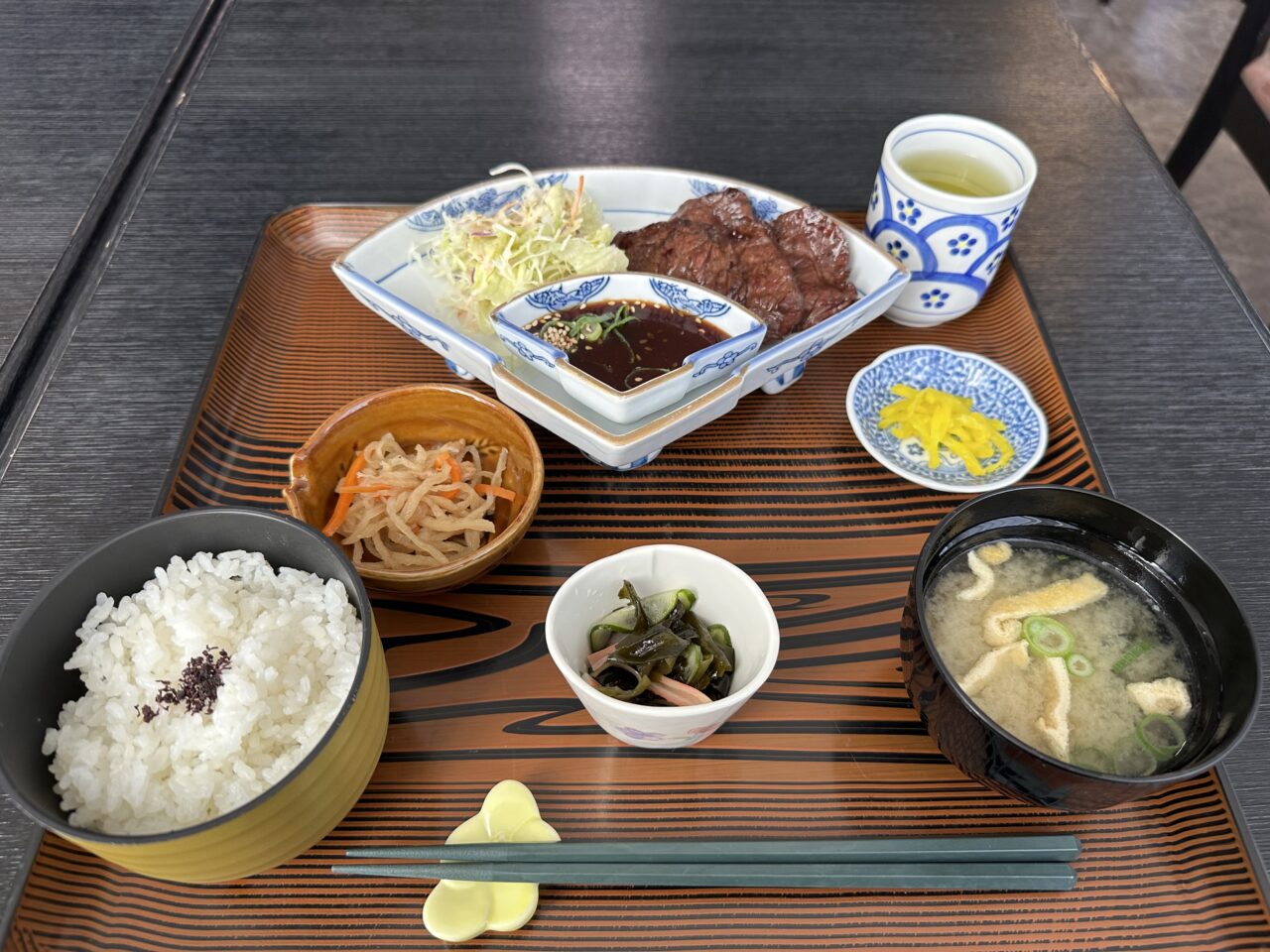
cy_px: 476
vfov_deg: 56.8
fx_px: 881
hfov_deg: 71.6
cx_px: 635
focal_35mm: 24
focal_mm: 6.86
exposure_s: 1/121
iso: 125
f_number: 1.78
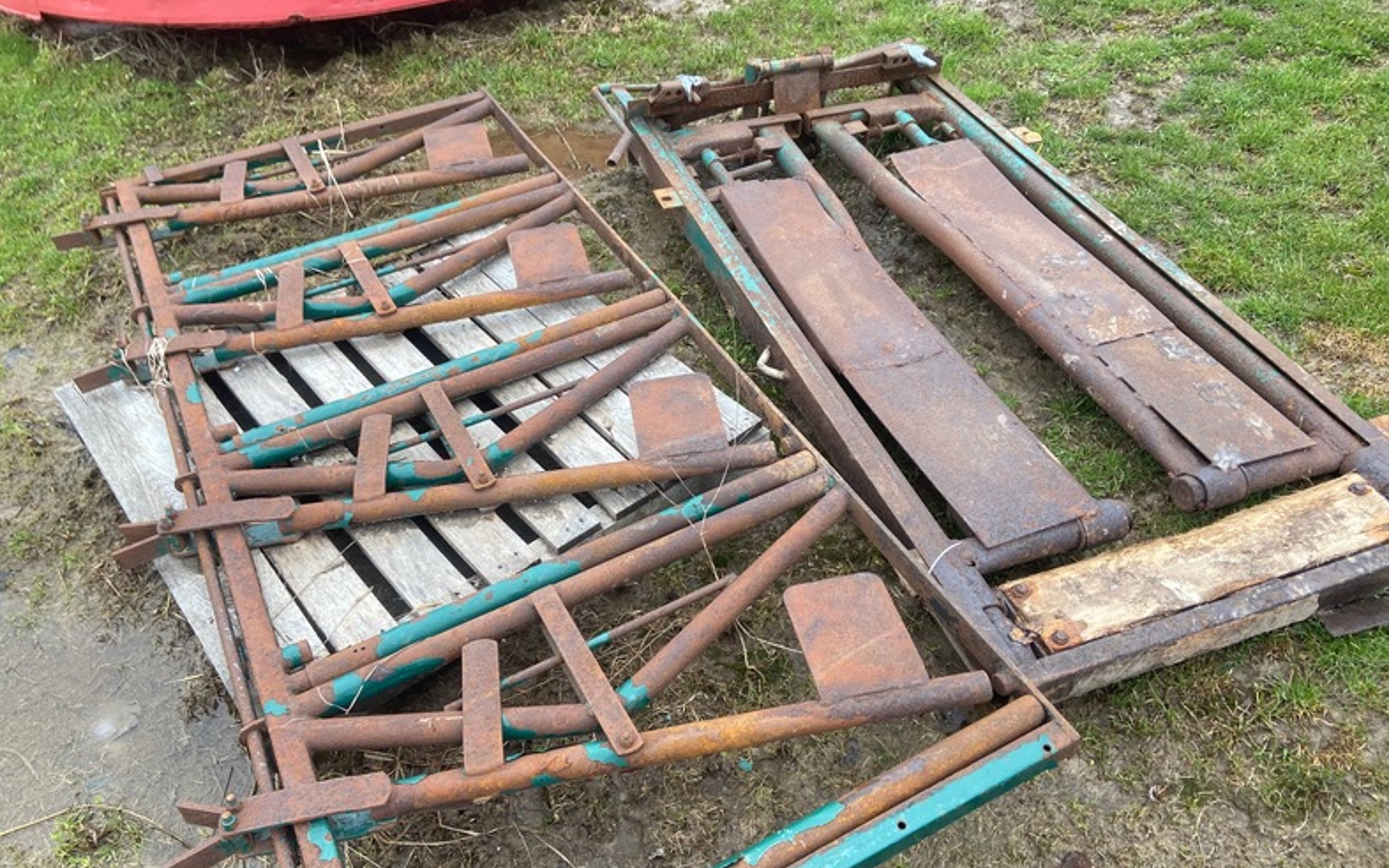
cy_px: 441
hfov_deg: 66.5
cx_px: 699
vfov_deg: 44.5
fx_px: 1060
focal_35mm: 28
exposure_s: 1/409
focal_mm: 4.25
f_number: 1.8
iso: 32
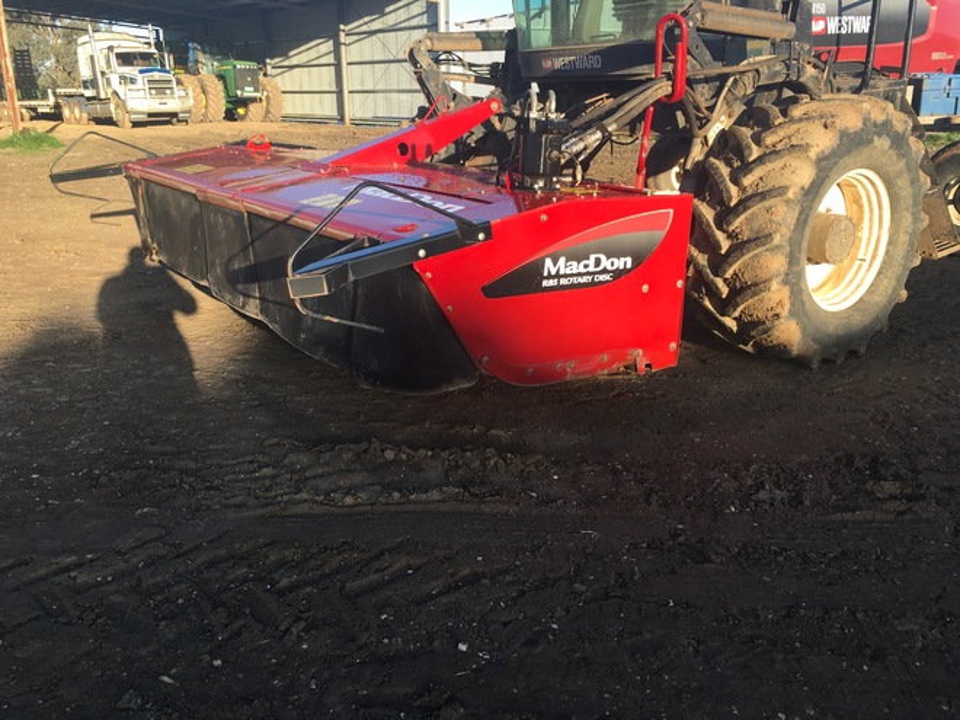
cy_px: 360
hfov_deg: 61.7
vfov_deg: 48.2
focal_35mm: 29
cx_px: 480
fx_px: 804
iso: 25
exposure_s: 1/405
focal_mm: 4.15
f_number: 2.2
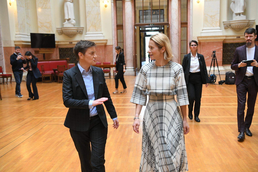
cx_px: 129
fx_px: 272
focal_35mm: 38
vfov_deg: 35.1
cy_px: 86
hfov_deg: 50.7
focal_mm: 38
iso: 3200
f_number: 4
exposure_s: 1/160
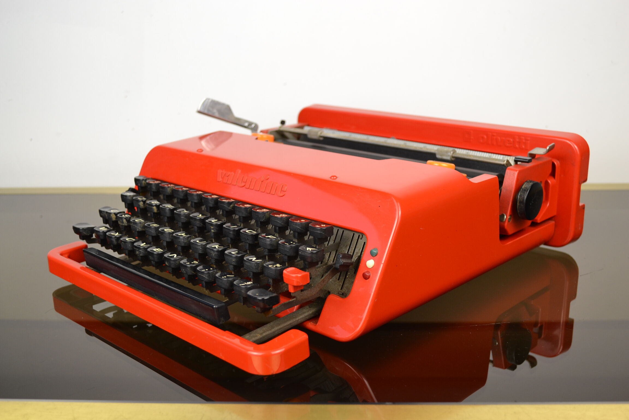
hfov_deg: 49.6
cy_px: 210
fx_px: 681
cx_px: 314
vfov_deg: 34.2
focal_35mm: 39
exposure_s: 1/80
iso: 400
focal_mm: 26
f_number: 4.5
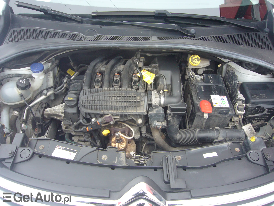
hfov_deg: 63.4
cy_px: 103
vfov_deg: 49.7
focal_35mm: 28
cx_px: 137
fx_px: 222
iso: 100
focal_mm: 4.6
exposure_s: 1/15
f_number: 2.8
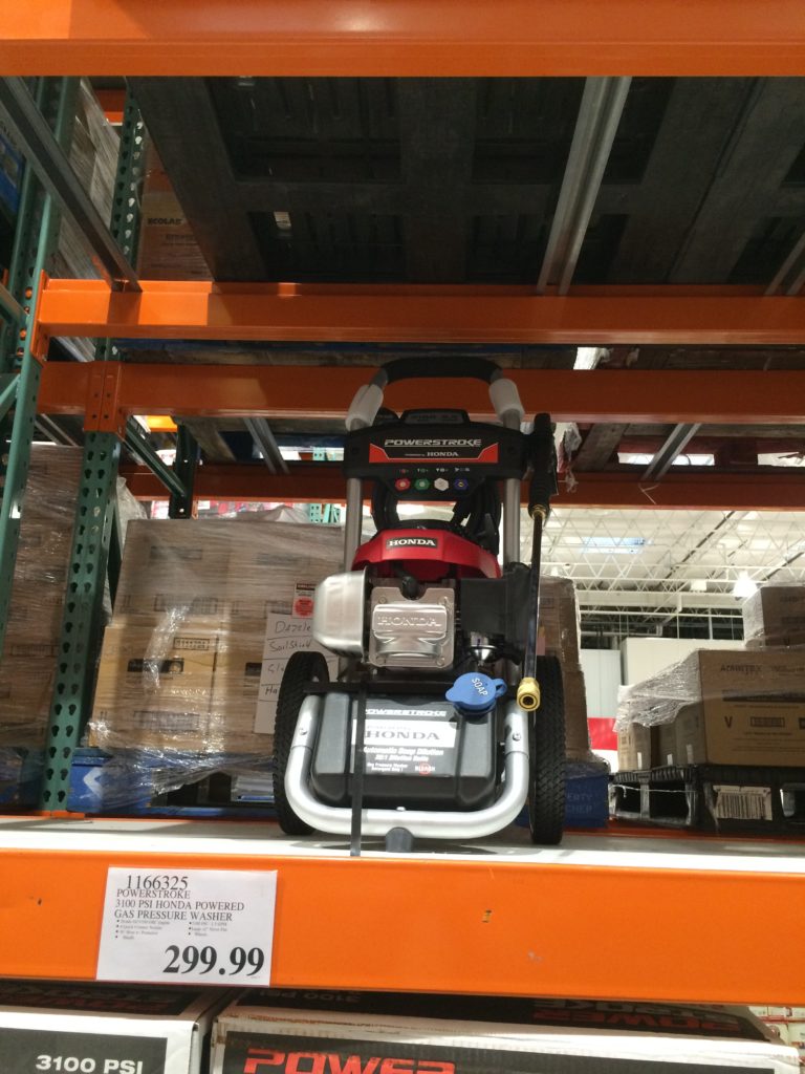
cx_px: 402
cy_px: 537
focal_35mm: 29
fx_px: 899
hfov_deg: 48.2
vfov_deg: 61.7
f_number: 2.2
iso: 160
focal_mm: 4.15
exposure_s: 1/30
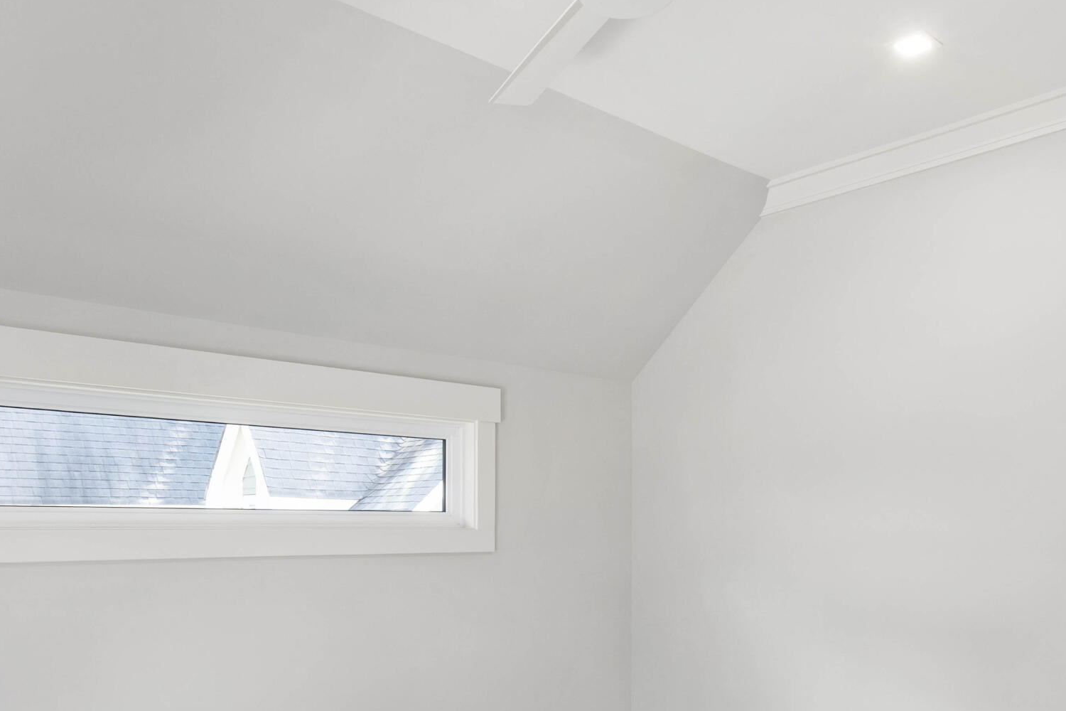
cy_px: 537
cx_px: 571
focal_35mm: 30
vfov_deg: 42.2
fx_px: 888
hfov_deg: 61.9
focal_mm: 10
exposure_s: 1/4
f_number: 8
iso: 100
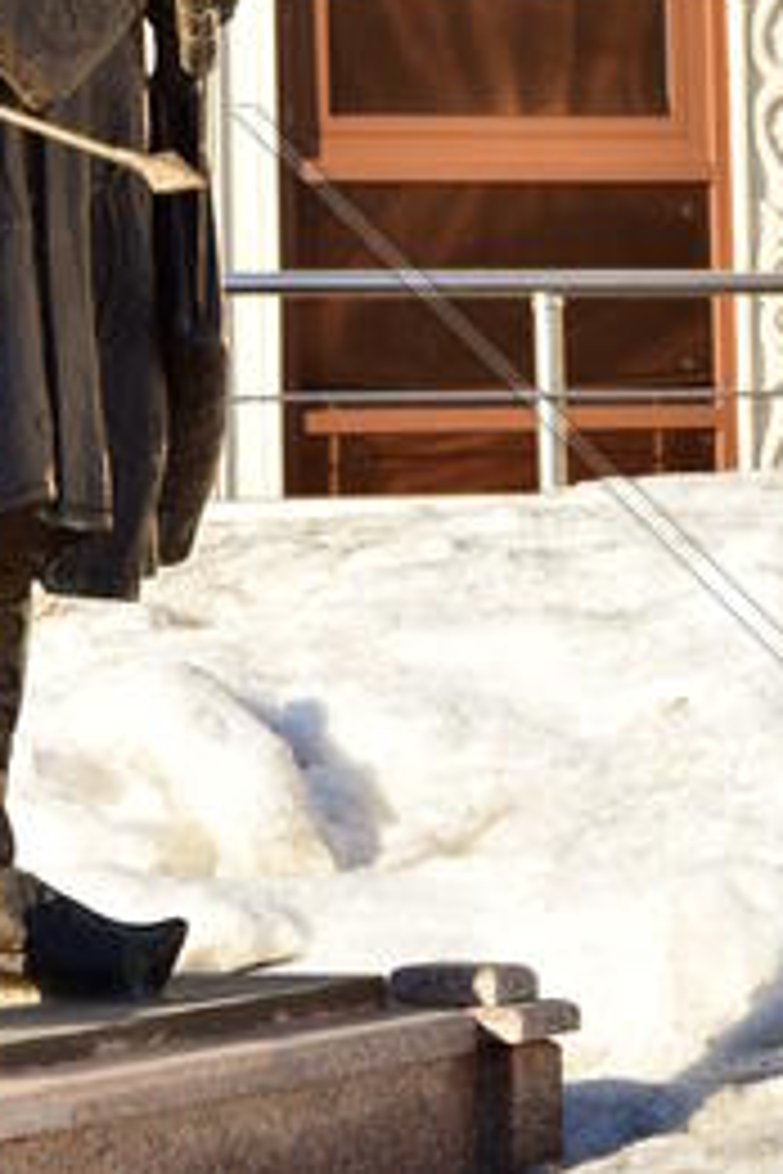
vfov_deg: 9.3
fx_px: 7177
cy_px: -121
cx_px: 11
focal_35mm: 220
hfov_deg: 6.2
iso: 100
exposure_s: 1/80
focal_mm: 66
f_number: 9
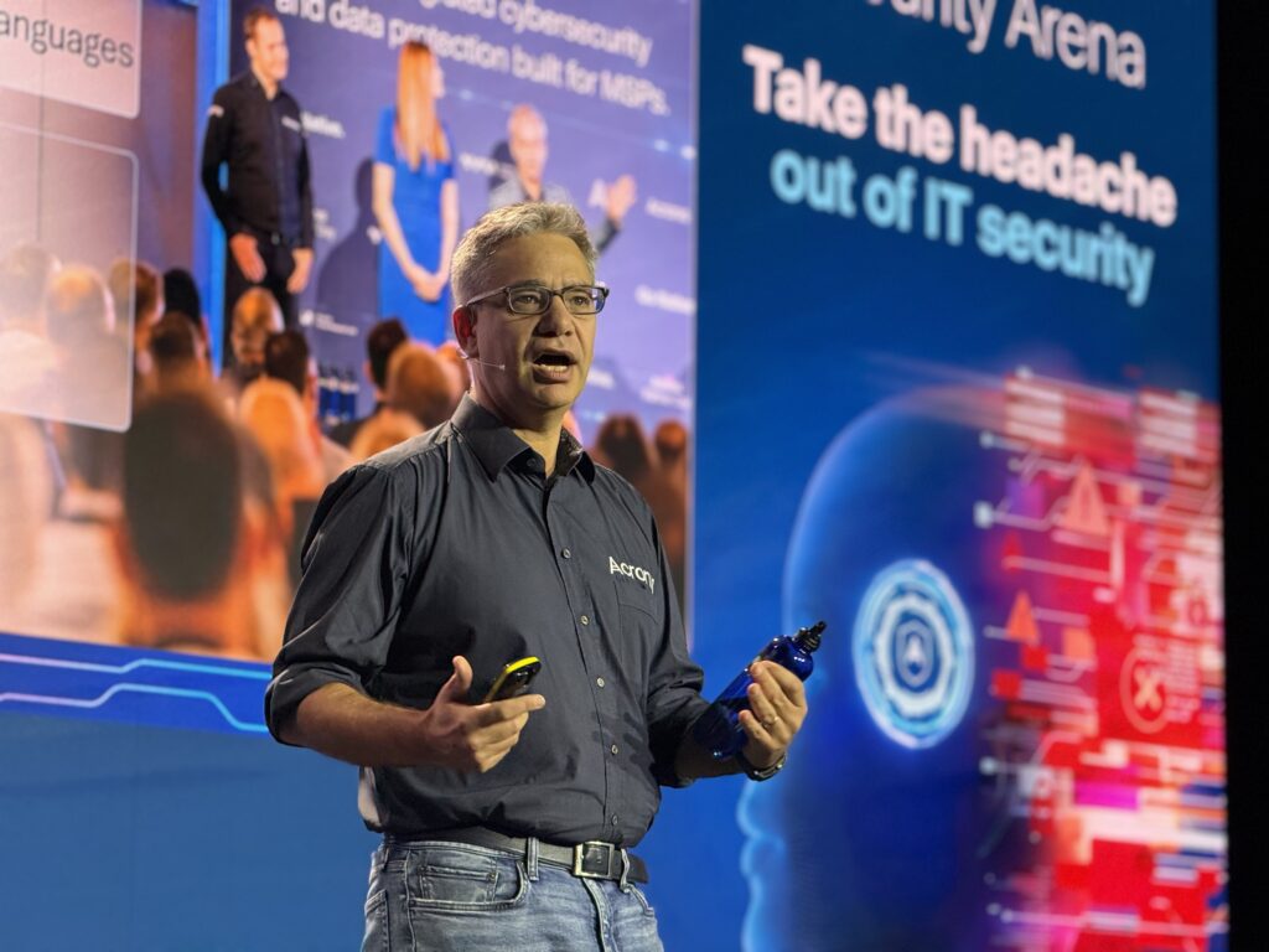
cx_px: 634
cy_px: 476
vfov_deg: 12.3
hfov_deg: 16.4
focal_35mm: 120
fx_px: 4399
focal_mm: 15.66
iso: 125
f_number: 2.8
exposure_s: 1/120
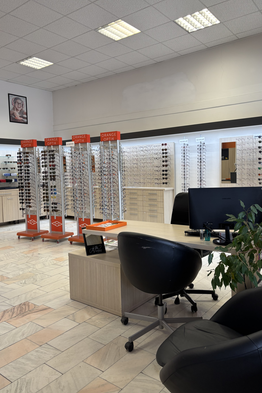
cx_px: 136
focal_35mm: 28
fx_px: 306
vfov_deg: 65.5
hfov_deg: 46.4
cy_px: 190
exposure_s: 1/100
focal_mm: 6
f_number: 1.6
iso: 100
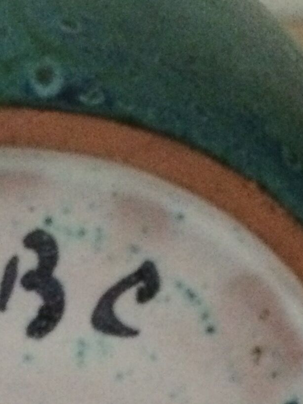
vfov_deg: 16.2
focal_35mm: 116
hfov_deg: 12.7
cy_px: 505
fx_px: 1354
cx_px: 67
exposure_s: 1/17
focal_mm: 4.15
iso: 640
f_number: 2.2
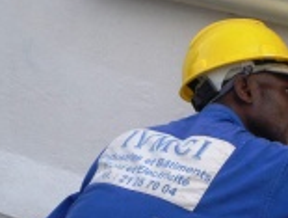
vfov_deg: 12.0
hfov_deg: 15.1
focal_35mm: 124
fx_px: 1034
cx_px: 379
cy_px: 164
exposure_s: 1/250
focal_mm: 7.8
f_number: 3.2
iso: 80
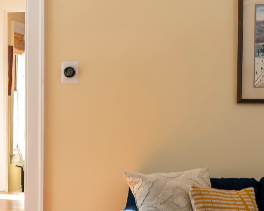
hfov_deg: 10.6
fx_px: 1195
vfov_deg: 10.1
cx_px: -391
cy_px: 155
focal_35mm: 153
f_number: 2.8
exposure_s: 1/200
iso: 320
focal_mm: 22
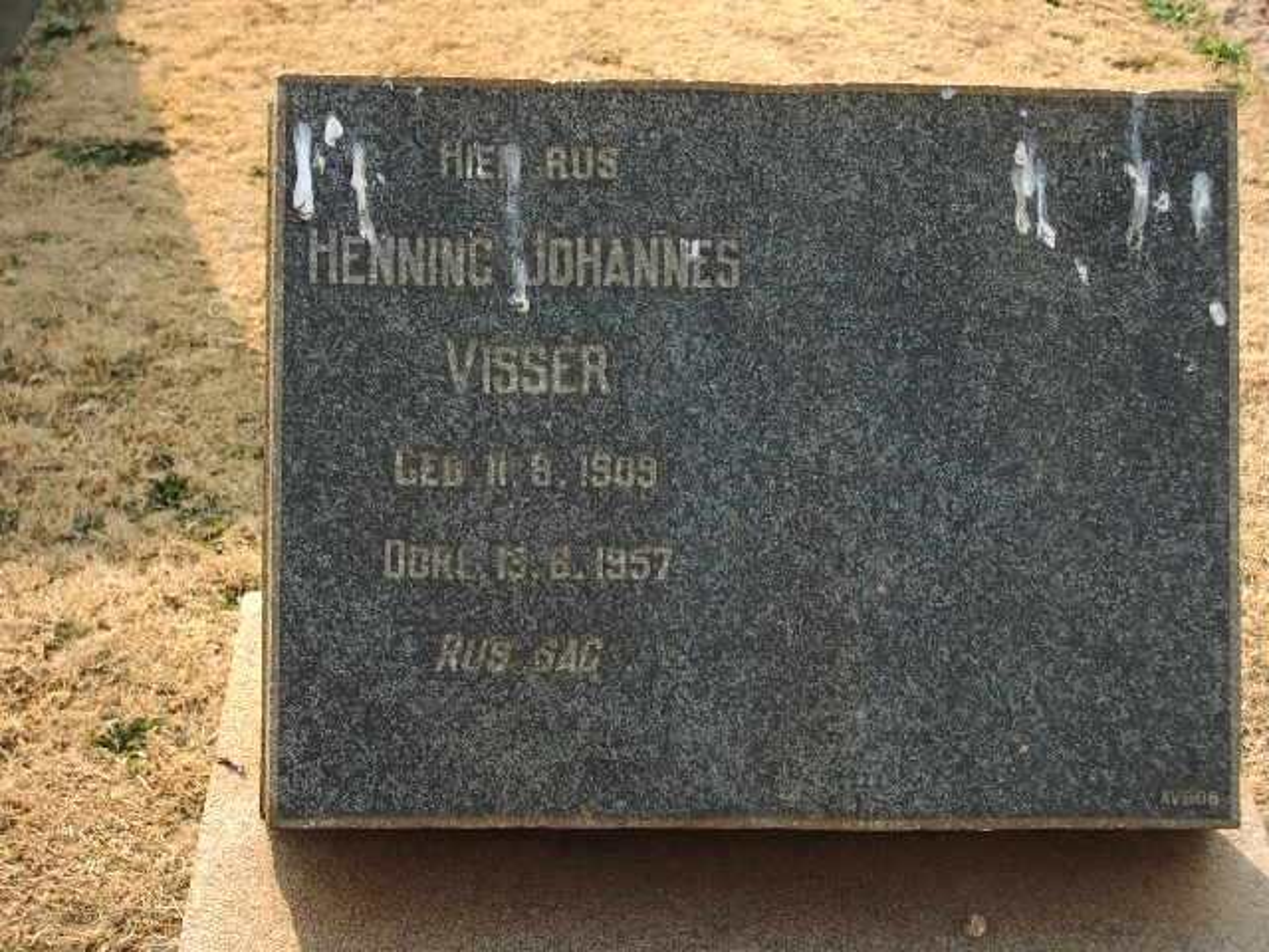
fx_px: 2273
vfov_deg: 23.7
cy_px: 476
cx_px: 634
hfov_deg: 31.2
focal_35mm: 62
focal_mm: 10.2
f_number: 3.5
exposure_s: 1/100
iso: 50
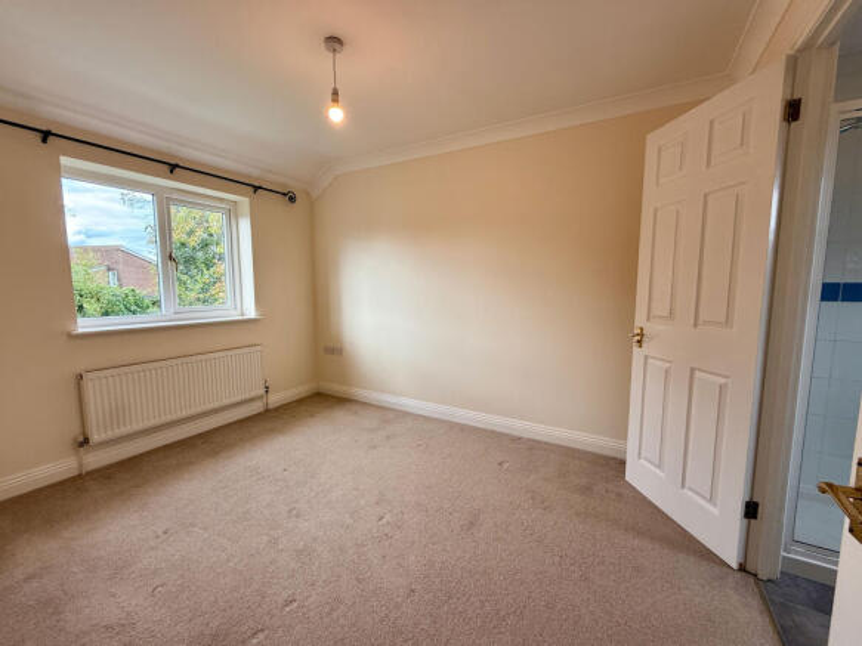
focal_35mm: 14
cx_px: 431
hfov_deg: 102.1
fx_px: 349
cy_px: 323
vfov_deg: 85.7
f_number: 2.2
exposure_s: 1/99
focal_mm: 2.22
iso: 64
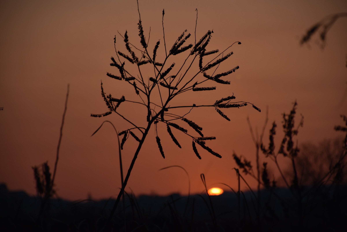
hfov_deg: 9.8
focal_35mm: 210
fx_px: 2024
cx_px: 174
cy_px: 116
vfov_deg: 6.5
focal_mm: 140
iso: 200
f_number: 5.6
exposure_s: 1/320
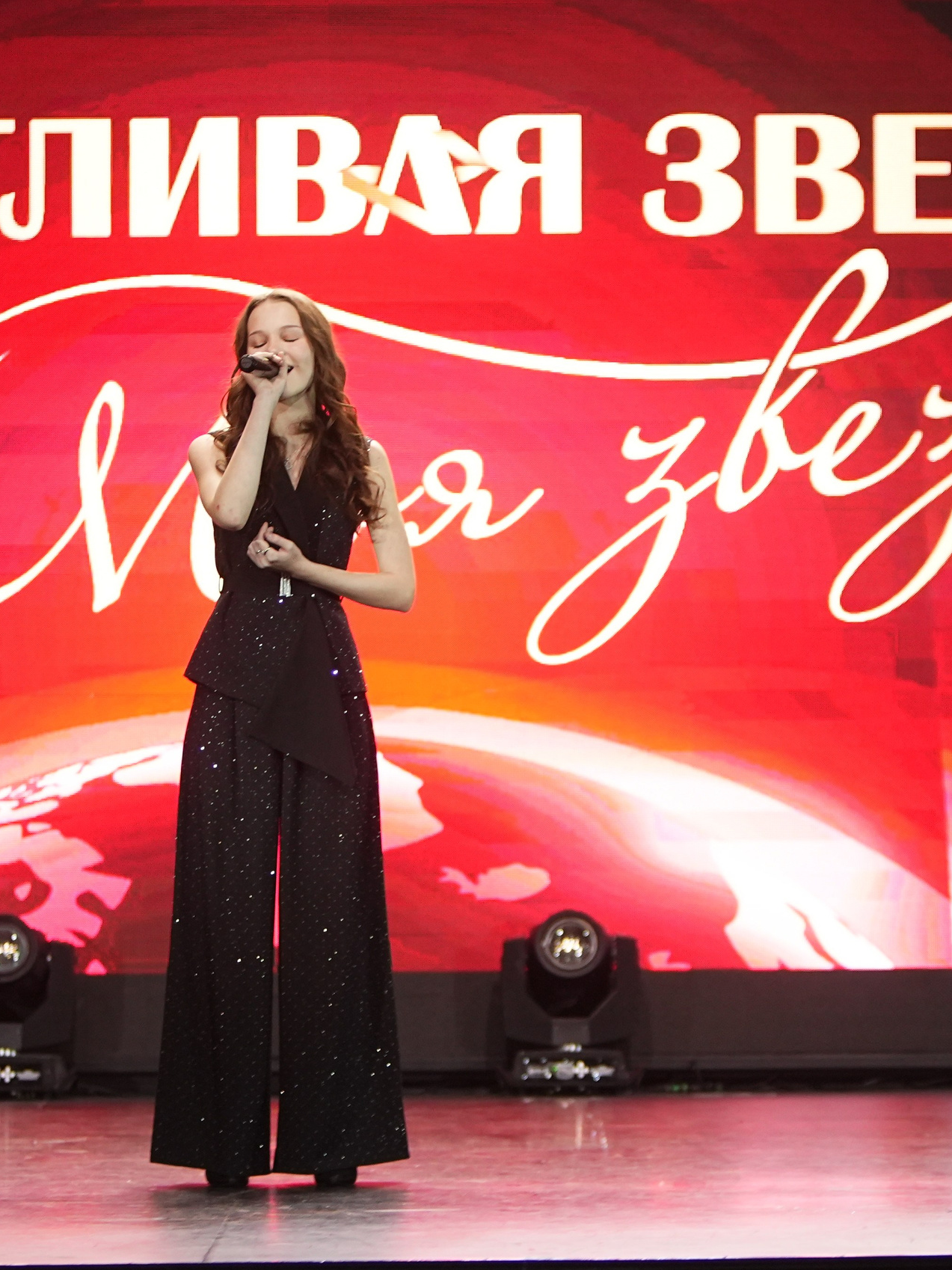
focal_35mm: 174
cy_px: 638
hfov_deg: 8.5
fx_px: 6382
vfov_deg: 11.4
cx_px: 436
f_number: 2.8
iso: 1600
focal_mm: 80
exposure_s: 1/250
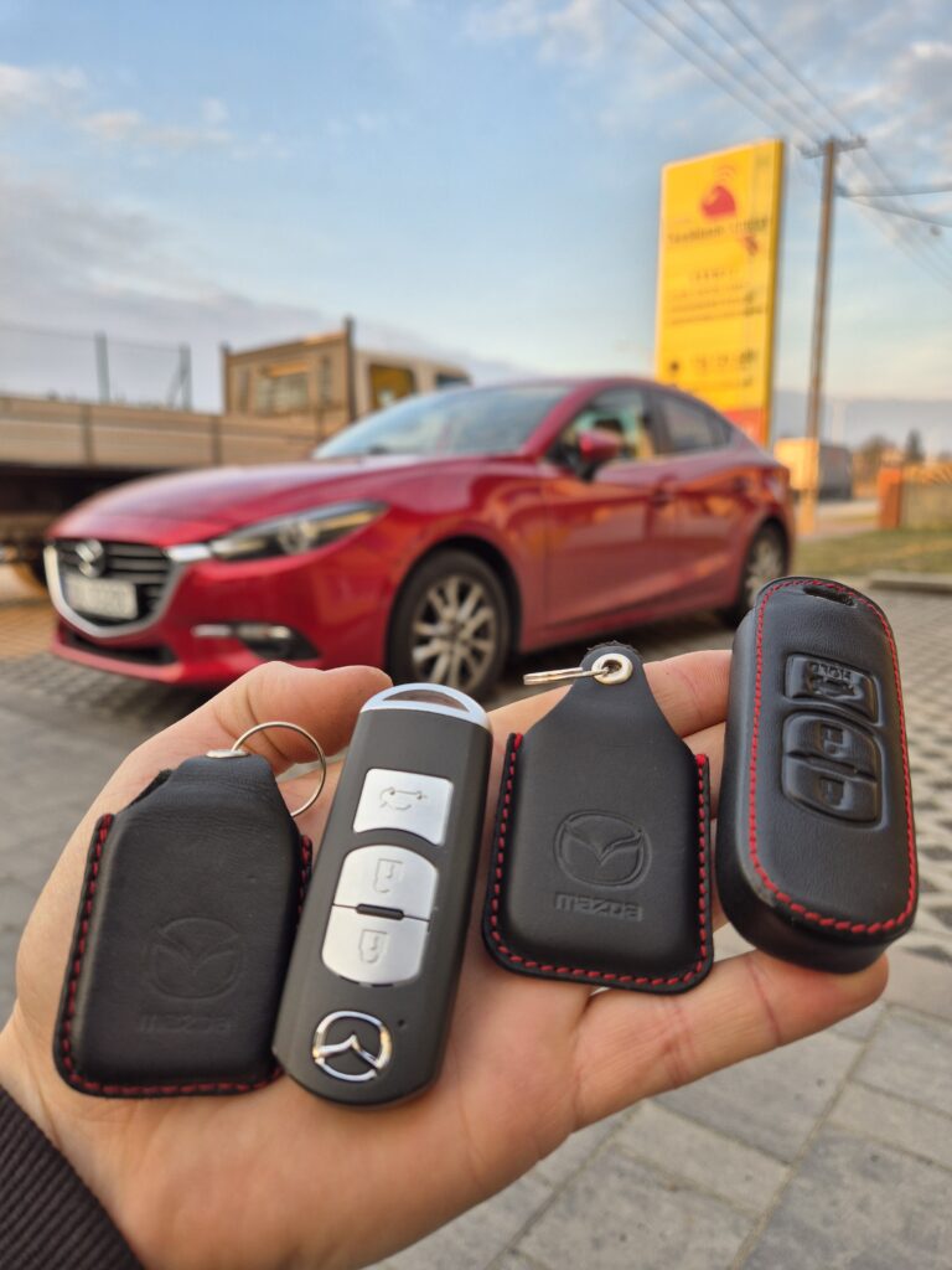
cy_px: 635
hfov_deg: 58.9
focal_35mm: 23
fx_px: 843
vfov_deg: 73.9
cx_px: 476
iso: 32
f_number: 1.8
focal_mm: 5.4
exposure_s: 1/180
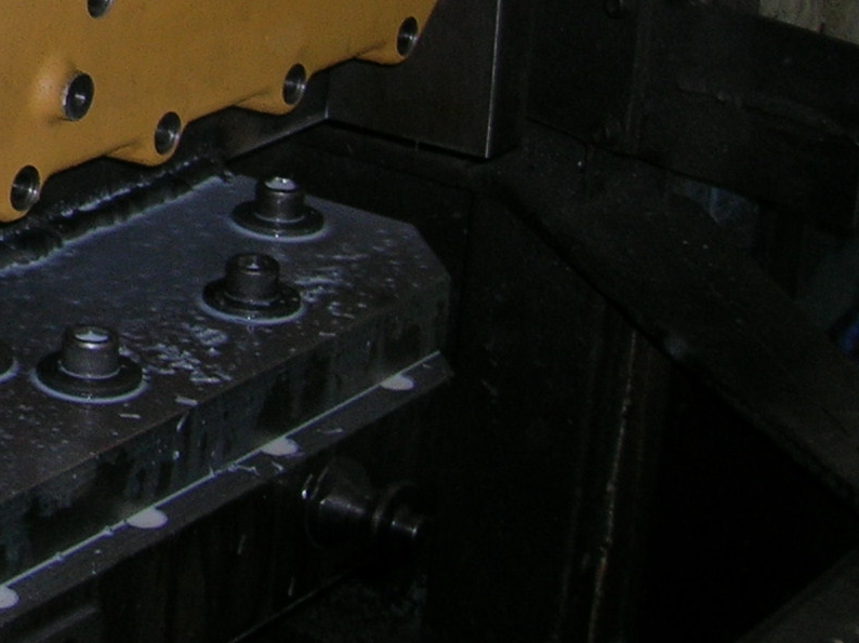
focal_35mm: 111
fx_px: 2754
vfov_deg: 12.8
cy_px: -267
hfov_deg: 16.0
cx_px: -483
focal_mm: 5.7
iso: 50
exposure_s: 1/60.1
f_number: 2.9
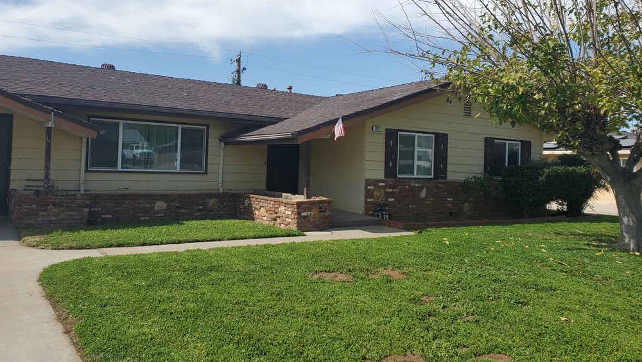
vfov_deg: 40.1
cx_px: 315
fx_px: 494
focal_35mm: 29
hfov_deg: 66.0
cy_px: 153
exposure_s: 1/1411
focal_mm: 4.3
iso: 50
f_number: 2.4
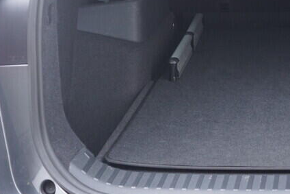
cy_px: 0
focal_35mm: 87
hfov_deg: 21.9
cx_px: 333
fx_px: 701
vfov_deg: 15.4
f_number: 2.8
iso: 640
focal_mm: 24
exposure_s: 1/40
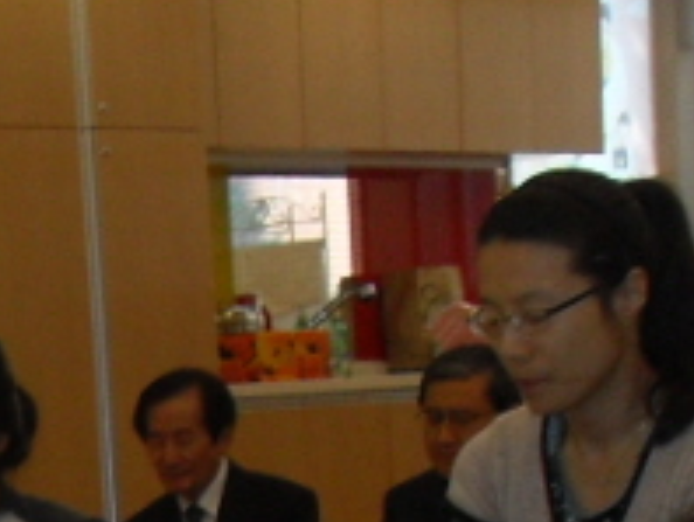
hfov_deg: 10.8
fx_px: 3372
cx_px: -673
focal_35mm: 168
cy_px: 1158
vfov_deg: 8.3
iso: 100
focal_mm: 6.3
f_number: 2.8
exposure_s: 1/45
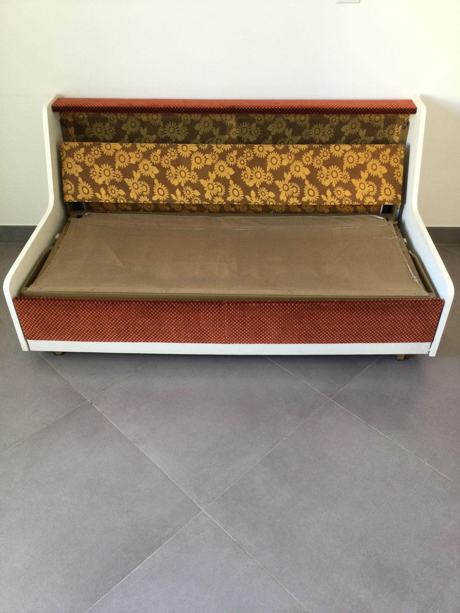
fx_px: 549
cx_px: 230
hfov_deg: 45.4
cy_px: 306
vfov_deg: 58.4
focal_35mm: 31
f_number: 2.4
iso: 100
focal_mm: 3.3
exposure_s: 1/33
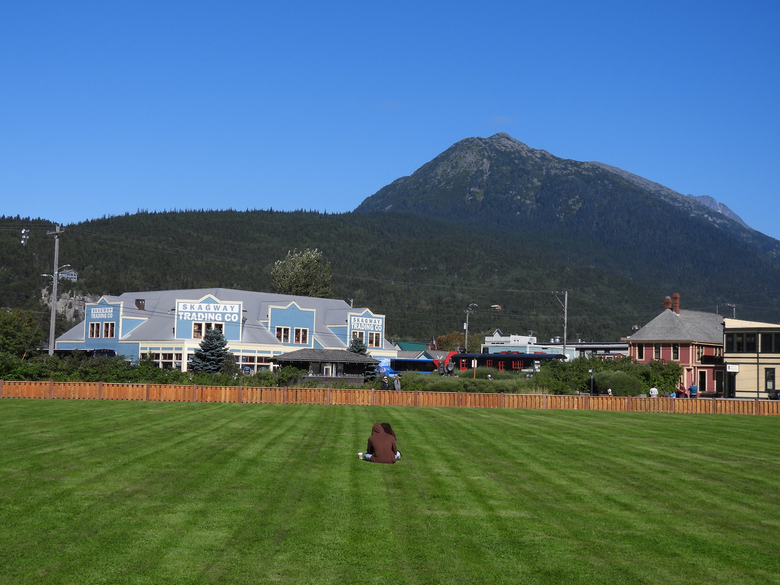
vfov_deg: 29.1
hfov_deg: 38.2
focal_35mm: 50
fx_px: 1127
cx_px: 390
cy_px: 292
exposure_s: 1/2000
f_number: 3.5
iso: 100
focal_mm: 8.9
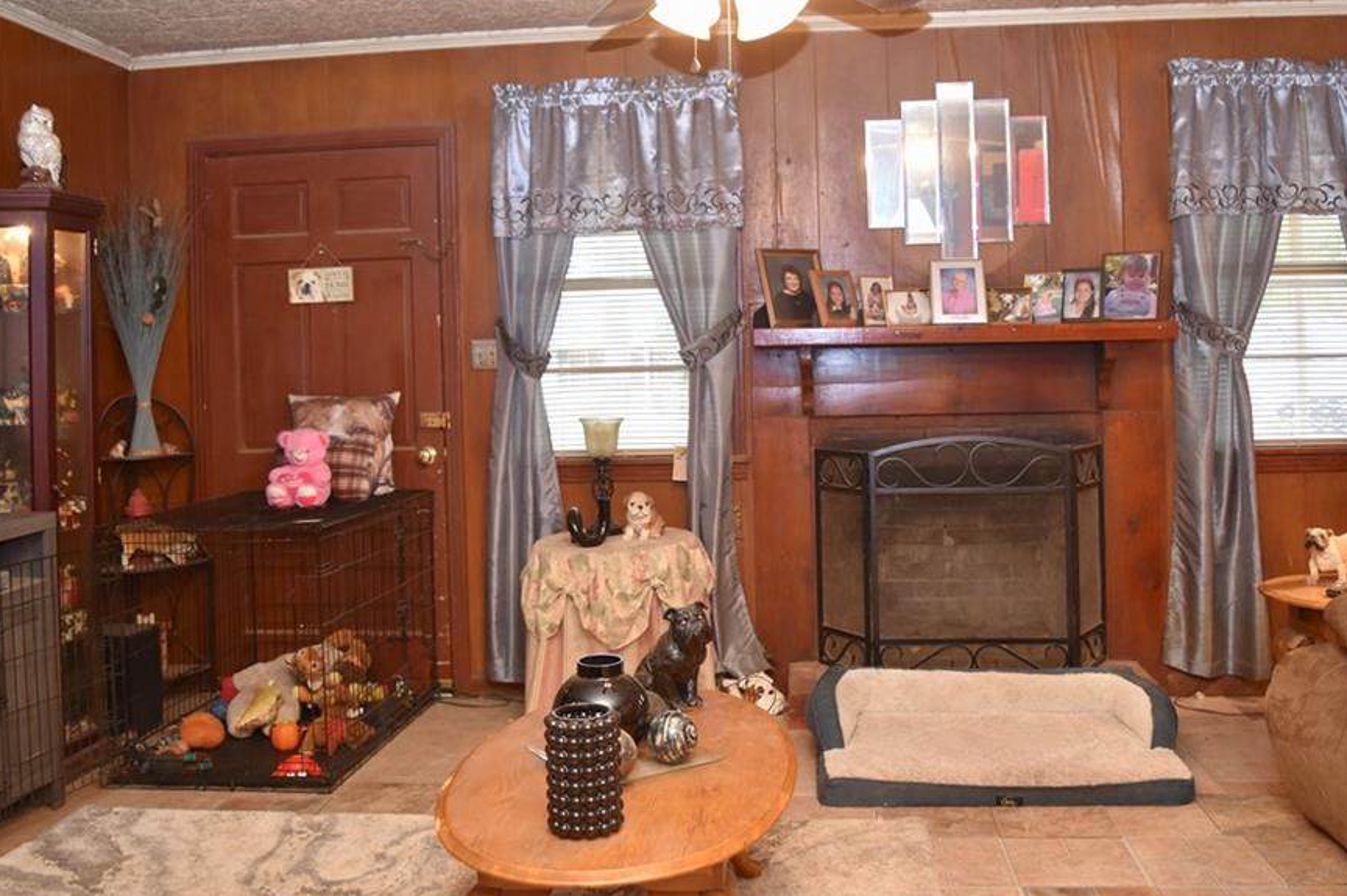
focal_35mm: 32
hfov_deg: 58.7
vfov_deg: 41.0
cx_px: 694
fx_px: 1197
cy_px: 418
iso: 1250
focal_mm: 18
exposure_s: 1/60
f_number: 3.5
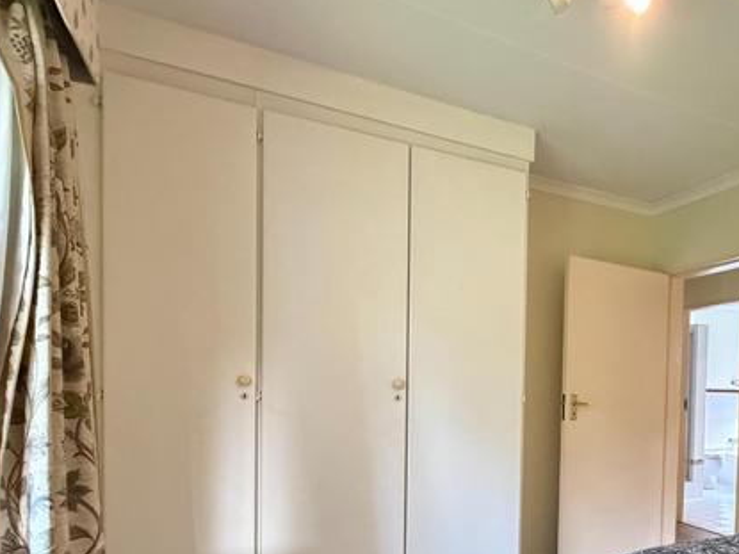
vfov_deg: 49.4
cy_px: 411
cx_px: 577
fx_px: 576
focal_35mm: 27
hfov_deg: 60.7
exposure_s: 1/60
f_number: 2.2
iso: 1250
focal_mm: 2.22
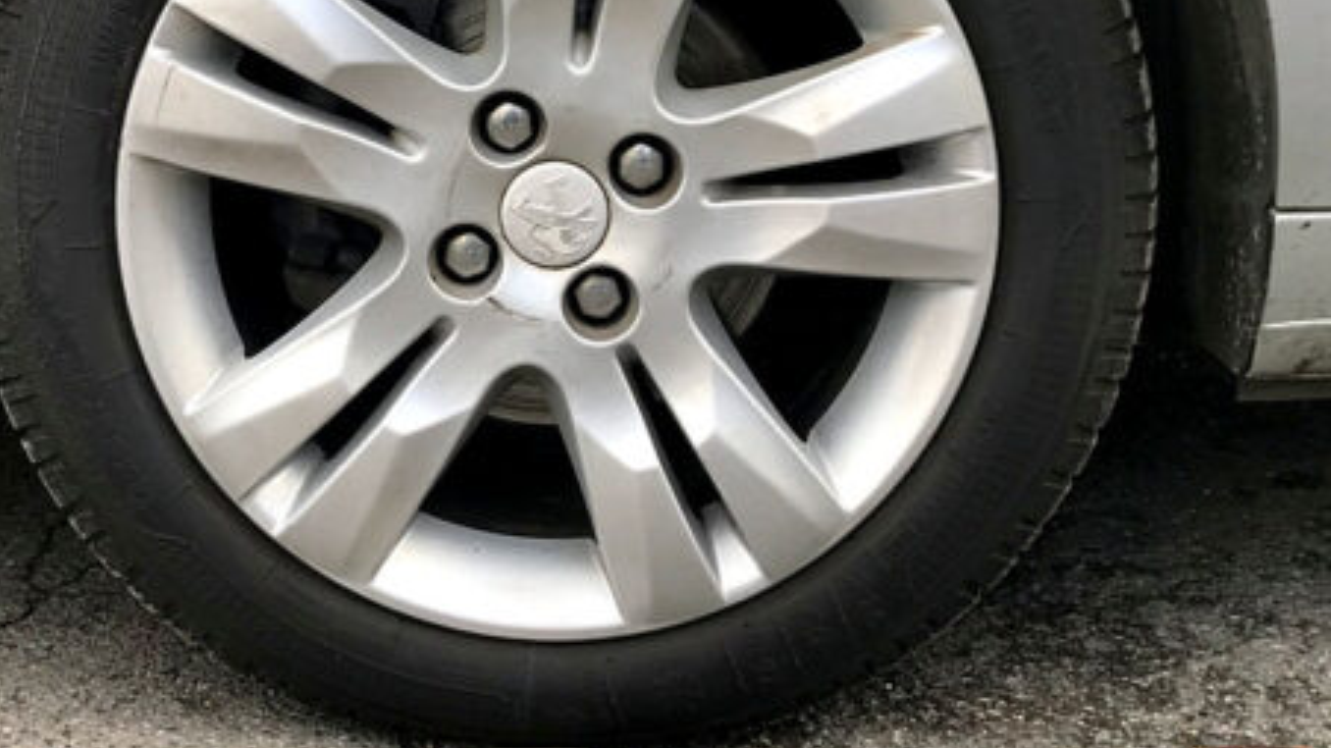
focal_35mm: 54
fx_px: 1905
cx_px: 536
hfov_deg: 38.4
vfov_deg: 22.0
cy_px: 191
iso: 20
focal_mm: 3.99
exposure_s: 1/304
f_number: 1.8
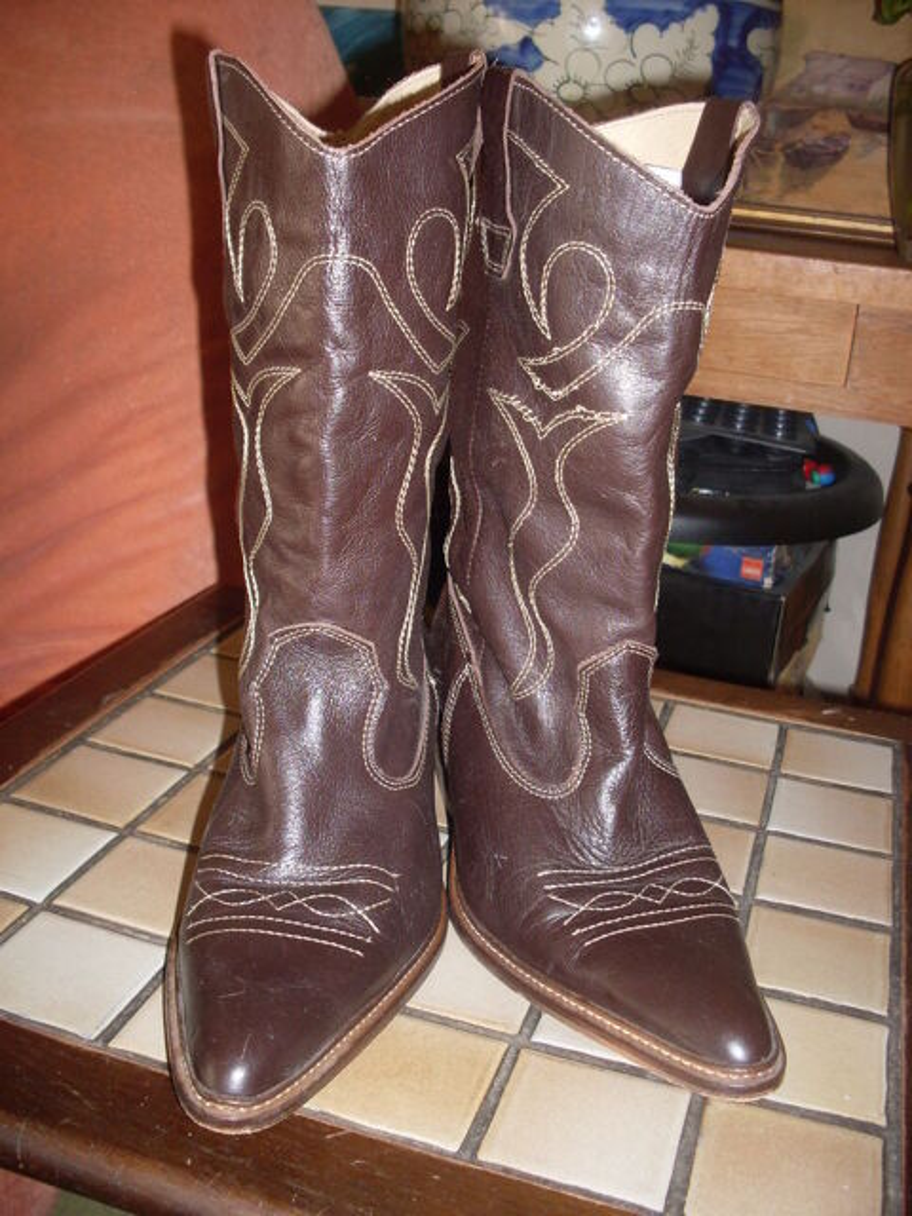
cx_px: 456
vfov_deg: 49.0
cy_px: 608
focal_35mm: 38
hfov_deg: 37.7
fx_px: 1335
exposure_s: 1/45
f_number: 2.8
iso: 100
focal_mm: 6.3
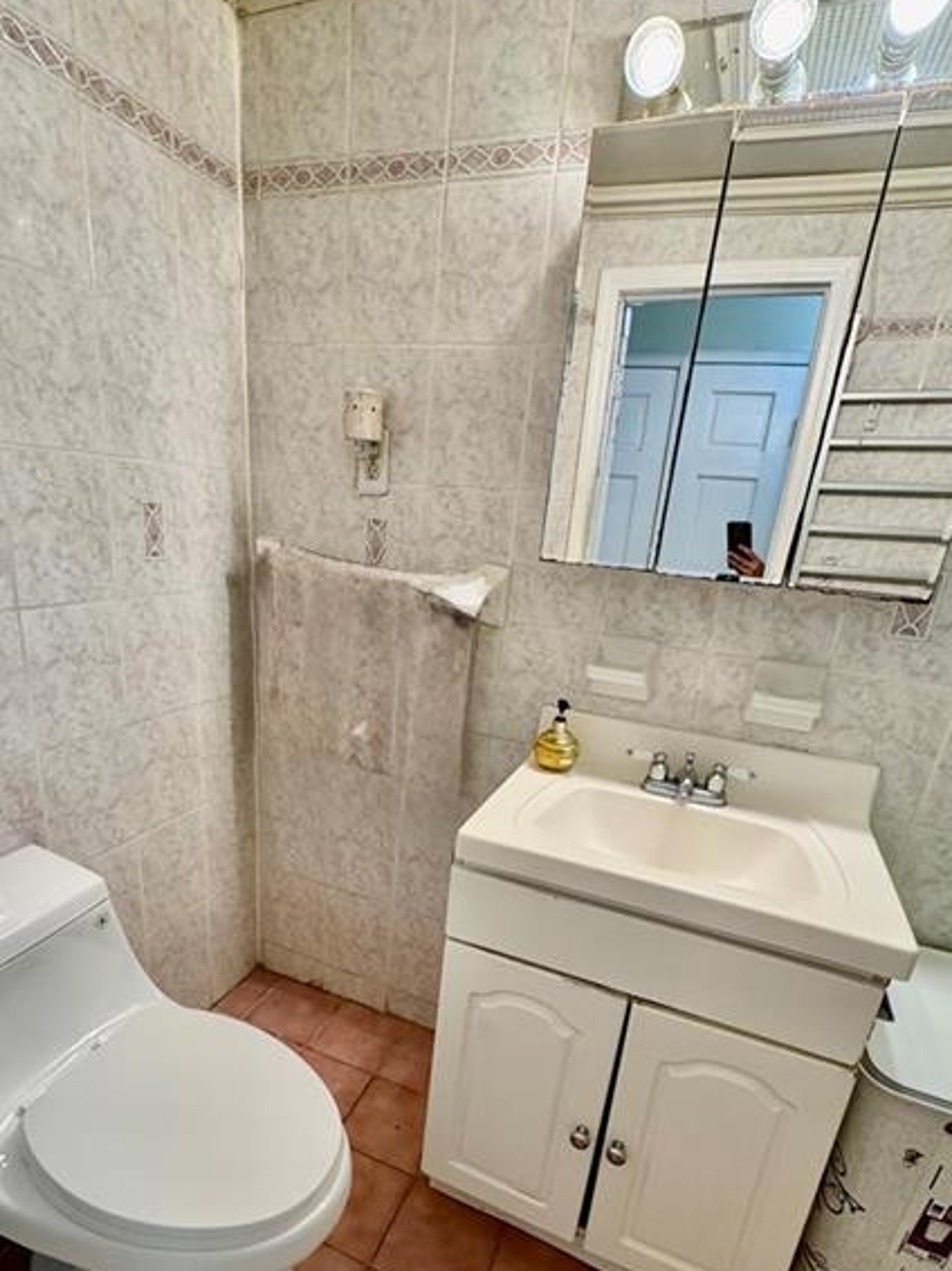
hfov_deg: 68.5
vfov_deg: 83.7
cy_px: 757
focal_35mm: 19
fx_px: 697
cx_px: 431
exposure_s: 1/120
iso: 250
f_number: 2.2
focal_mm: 2.22
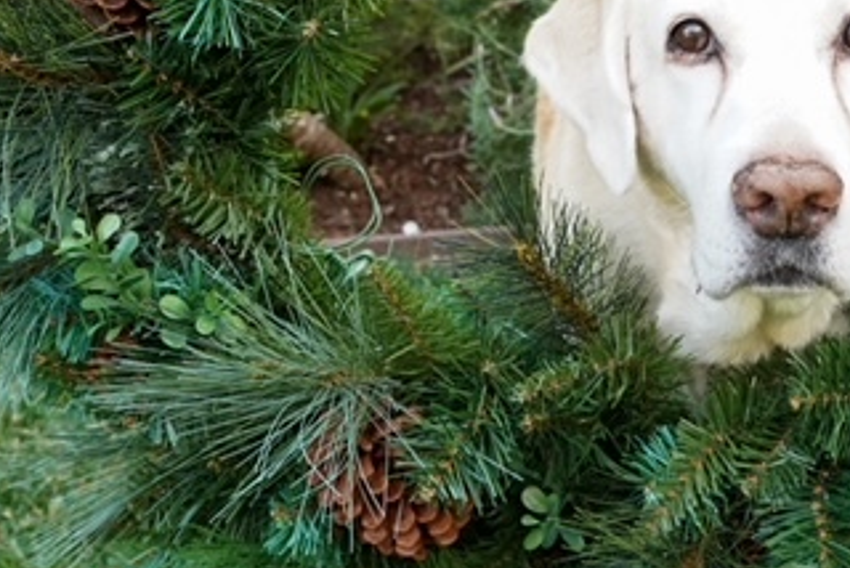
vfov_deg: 22.2
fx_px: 1418
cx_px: 688
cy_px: 72
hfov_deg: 32.4
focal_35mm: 60
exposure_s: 1/250
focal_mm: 30
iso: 2500
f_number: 8
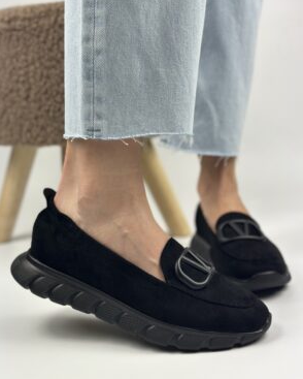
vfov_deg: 36.6
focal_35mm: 51
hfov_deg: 29.7
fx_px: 571
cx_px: 153
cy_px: 184
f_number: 1.78
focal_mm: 6.86
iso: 80
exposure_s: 1/1030
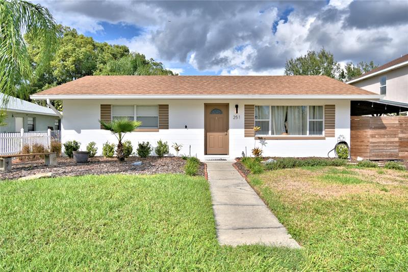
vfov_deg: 51.3
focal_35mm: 25
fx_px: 283
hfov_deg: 71.5
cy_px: 136
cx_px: 204
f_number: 5.3
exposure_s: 1/1250
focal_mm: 17
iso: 100
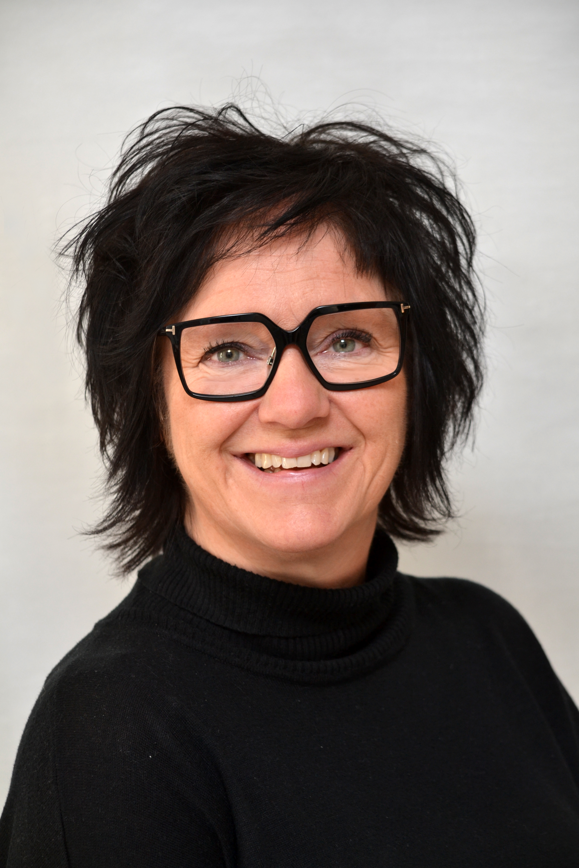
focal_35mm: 128
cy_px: 434
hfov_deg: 10.8
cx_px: 290
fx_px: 3076
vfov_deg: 16.1
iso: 200
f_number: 5.6
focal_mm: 85
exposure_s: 1/60
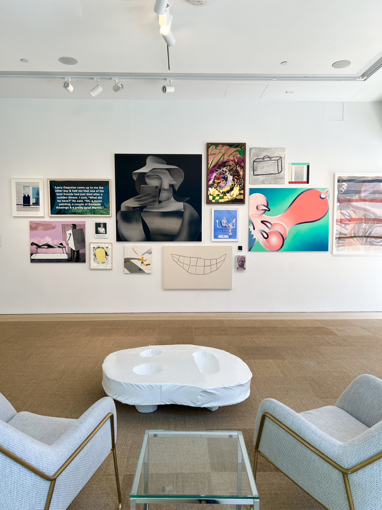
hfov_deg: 53.1
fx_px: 383
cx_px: 191
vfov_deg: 67.3
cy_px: 255
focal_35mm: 26
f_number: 1.5
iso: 40
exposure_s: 1/263
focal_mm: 5.7
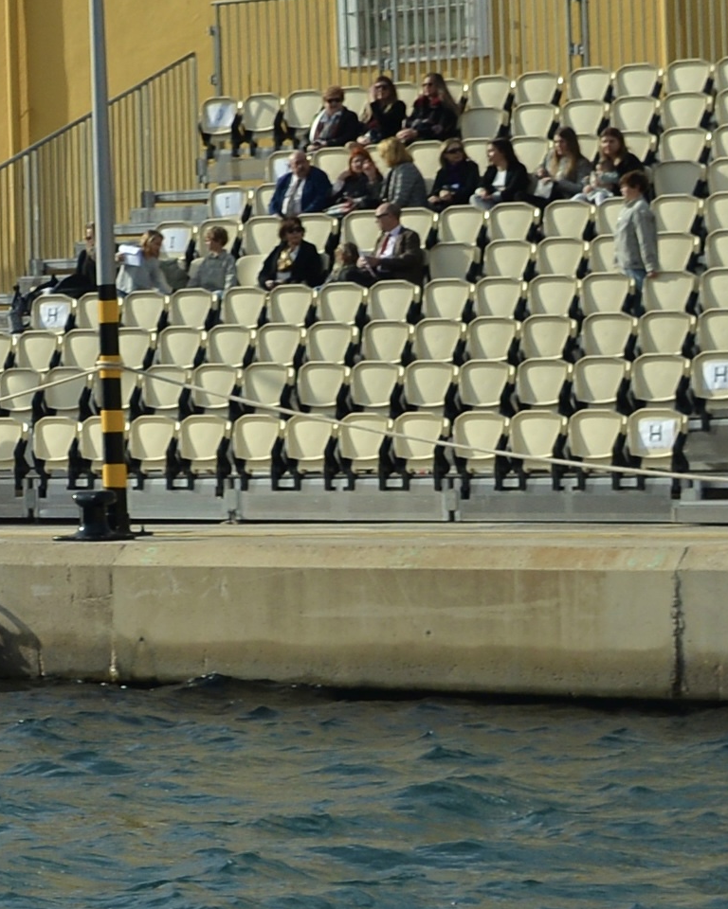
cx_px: -1597
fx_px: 5386
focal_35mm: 200
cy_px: 411
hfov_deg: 6.8
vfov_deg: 9.7
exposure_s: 1/2500
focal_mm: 34
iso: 160
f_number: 5.6
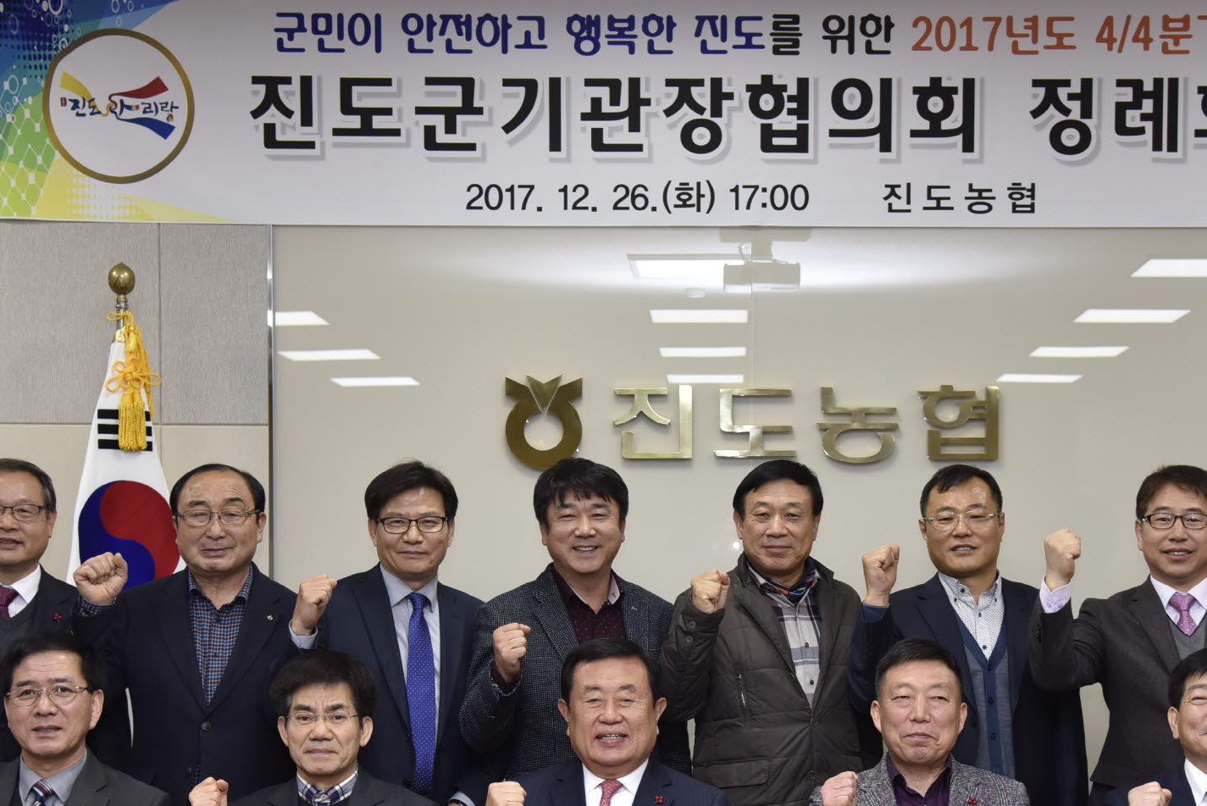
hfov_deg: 31.3
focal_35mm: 64
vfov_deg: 21.0
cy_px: 628
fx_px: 2146
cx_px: 723
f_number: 5
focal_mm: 38
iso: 800
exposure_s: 1/125
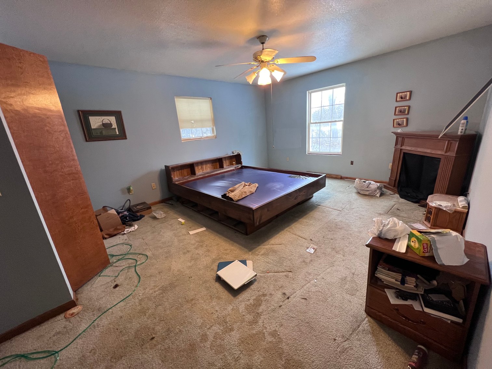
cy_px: 184
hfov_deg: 106.2
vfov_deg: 89.9
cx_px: 246
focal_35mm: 13
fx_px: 185
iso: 320
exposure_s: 1/60
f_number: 1.8
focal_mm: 1.57
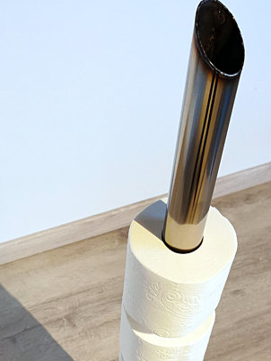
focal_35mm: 47
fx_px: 490
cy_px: 239
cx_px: 114
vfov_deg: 40.0
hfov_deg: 30.9
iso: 200
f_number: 1.6
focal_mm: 5.6
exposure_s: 1/60
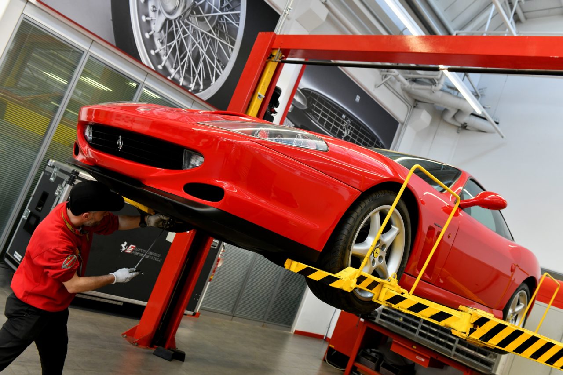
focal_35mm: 34
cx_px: 282
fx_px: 532
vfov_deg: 38.9
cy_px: 188
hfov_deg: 55.8
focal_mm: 34
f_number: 6.3
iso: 2000
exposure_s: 1/125
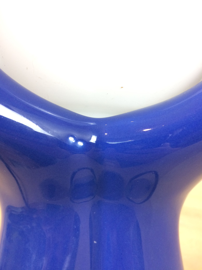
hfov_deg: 48.2
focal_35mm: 29
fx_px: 226
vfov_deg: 61.7
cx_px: 101
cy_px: 135
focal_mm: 4.15
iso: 160
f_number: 2.2
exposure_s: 1/33
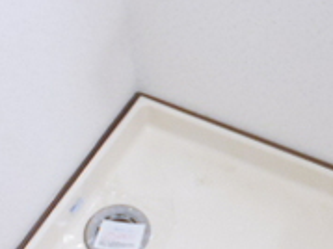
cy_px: 190
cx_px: 233
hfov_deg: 25.8
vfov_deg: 19.5
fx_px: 721
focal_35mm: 75
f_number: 2.8
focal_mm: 4.3
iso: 400
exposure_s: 1/30
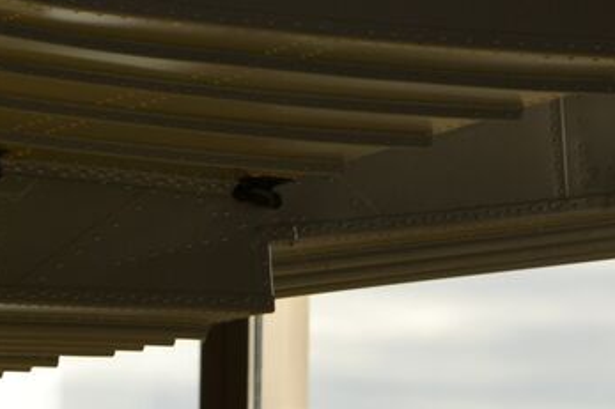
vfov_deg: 2.3
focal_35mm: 609
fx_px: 10398
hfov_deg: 3.4
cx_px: -291
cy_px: -109
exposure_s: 1/160
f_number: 6.3
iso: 100
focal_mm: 110
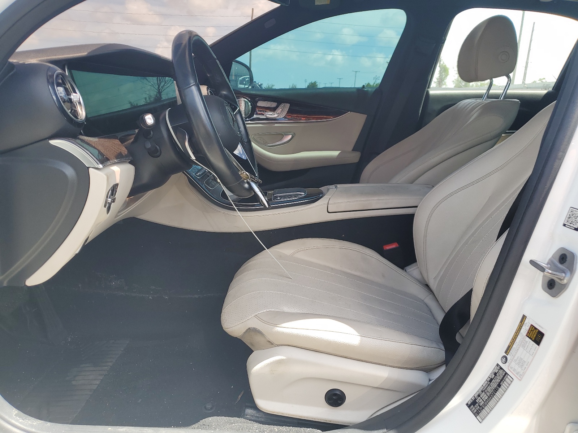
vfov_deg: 53.1
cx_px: 289
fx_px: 434
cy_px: 216
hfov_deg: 67.3
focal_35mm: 26
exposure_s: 1/526
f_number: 1.5
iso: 50
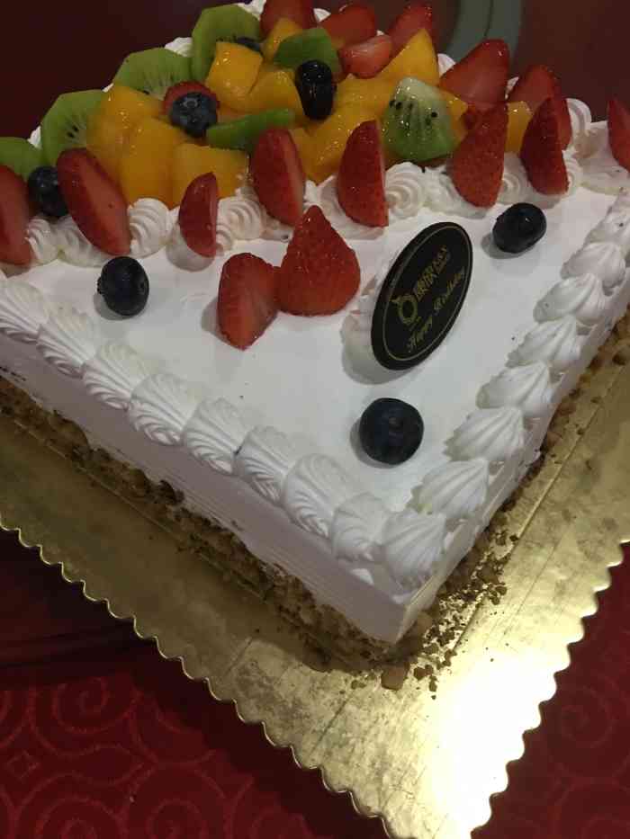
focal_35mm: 29
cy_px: 420
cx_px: 315
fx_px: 704
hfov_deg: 48.2
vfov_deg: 61.7
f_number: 2.2
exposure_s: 1/17
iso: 100
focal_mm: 4.15
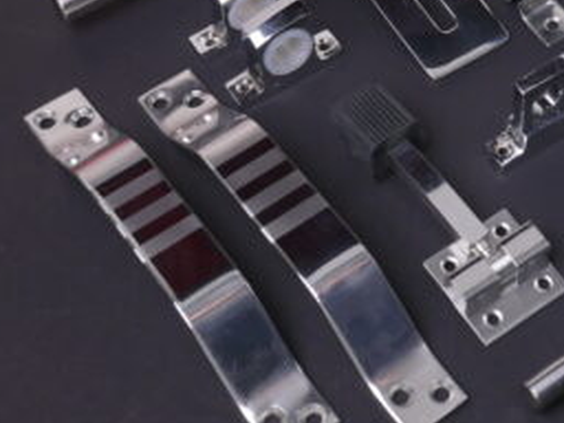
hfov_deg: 22.3
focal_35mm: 86
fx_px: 1401
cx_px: 480
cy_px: 80
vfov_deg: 17.0
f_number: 7.1
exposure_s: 1/30
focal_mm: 22
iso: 1000
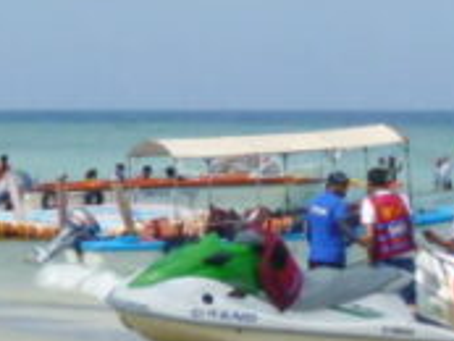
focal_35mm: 198
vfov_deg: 7.4
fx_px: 2599
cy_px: -111
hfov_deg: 10.0
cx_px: 247
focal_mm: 6.8
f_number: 4
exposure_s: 1/1000
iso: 100
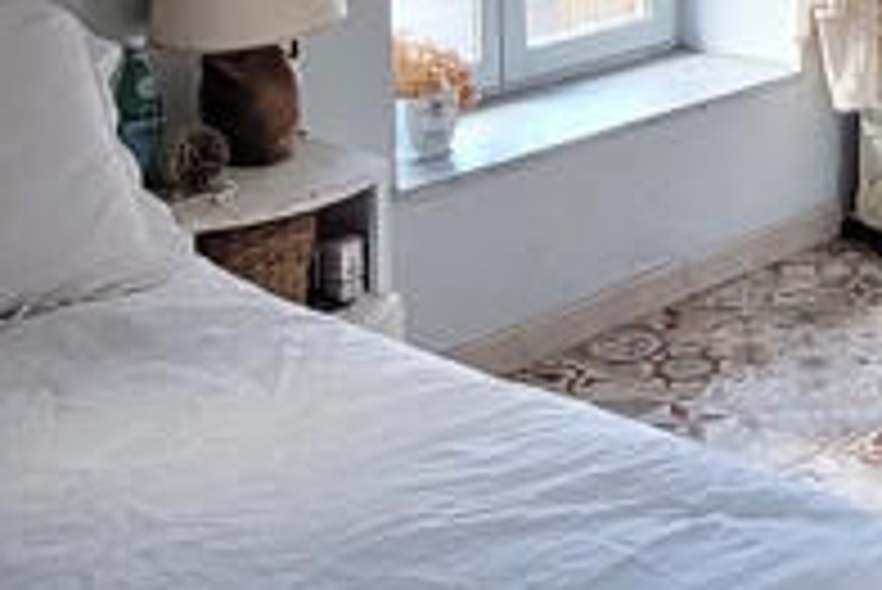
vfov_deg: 16.0
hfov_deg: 23.5
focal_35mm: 80
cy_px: -239
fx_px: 1961
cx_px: 1012
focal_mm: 1.74
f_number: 2.2
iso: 200
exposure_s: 1/50
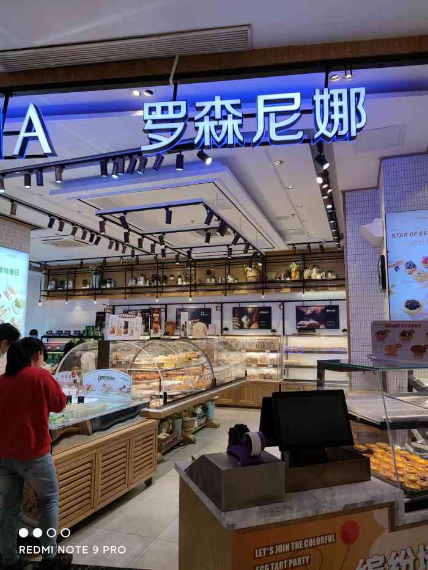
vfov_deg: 69.4
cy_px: 285
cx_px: 214
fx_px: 412
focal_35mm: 25
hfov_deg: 54.9
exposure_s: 1/100
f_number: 1.75
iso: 67
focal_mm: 5.96
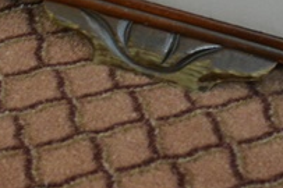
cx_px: 107
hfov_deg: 10.6
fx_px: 1532
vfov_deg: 7.0
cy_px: -47
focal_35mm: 195
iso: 2800
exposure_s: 1/30
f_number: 5.3
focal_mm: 44
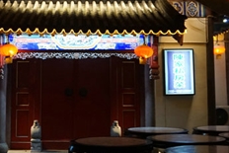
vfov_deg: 21.6
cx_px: 65
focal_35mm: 62
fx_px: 395
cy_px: 23
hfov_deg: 31.9
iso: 3200
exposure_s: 1/160
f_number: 2.8
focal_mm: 16
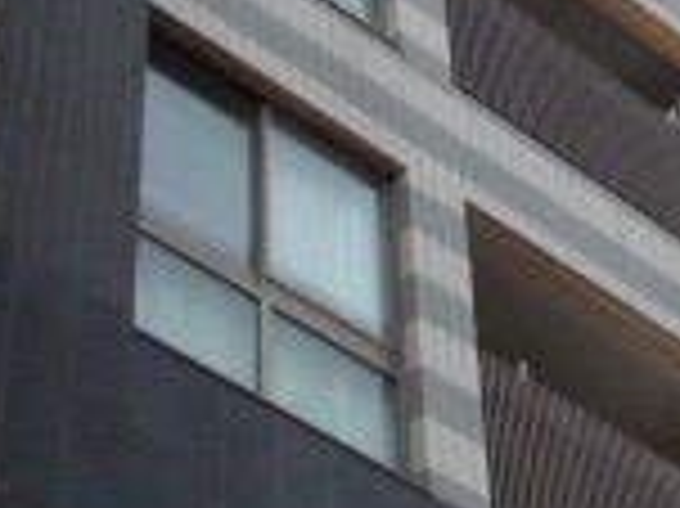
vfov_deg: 12.4
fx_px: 2336
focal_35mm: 119
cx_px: 405
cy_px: 99
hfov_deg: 16.6
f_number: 3.1
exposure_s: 1/60
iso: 500
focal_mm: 5
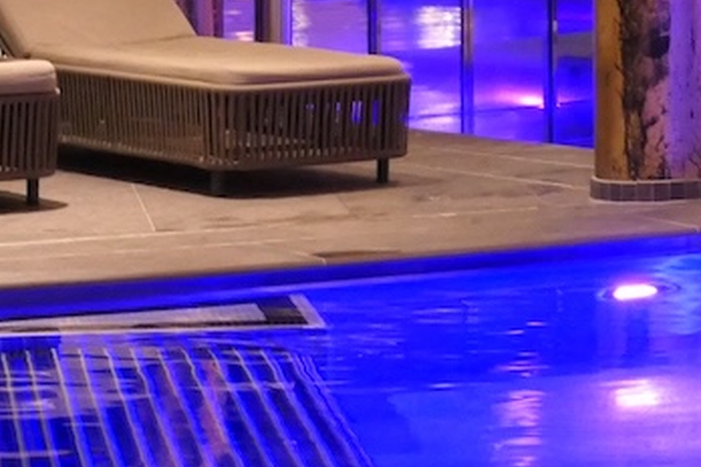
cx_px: 365
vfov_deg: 6.5
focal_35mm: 205
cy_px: -377
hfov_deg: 10.0
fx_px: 3991
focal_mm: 17.2
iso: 1600
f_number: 3.5
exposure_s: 1/30
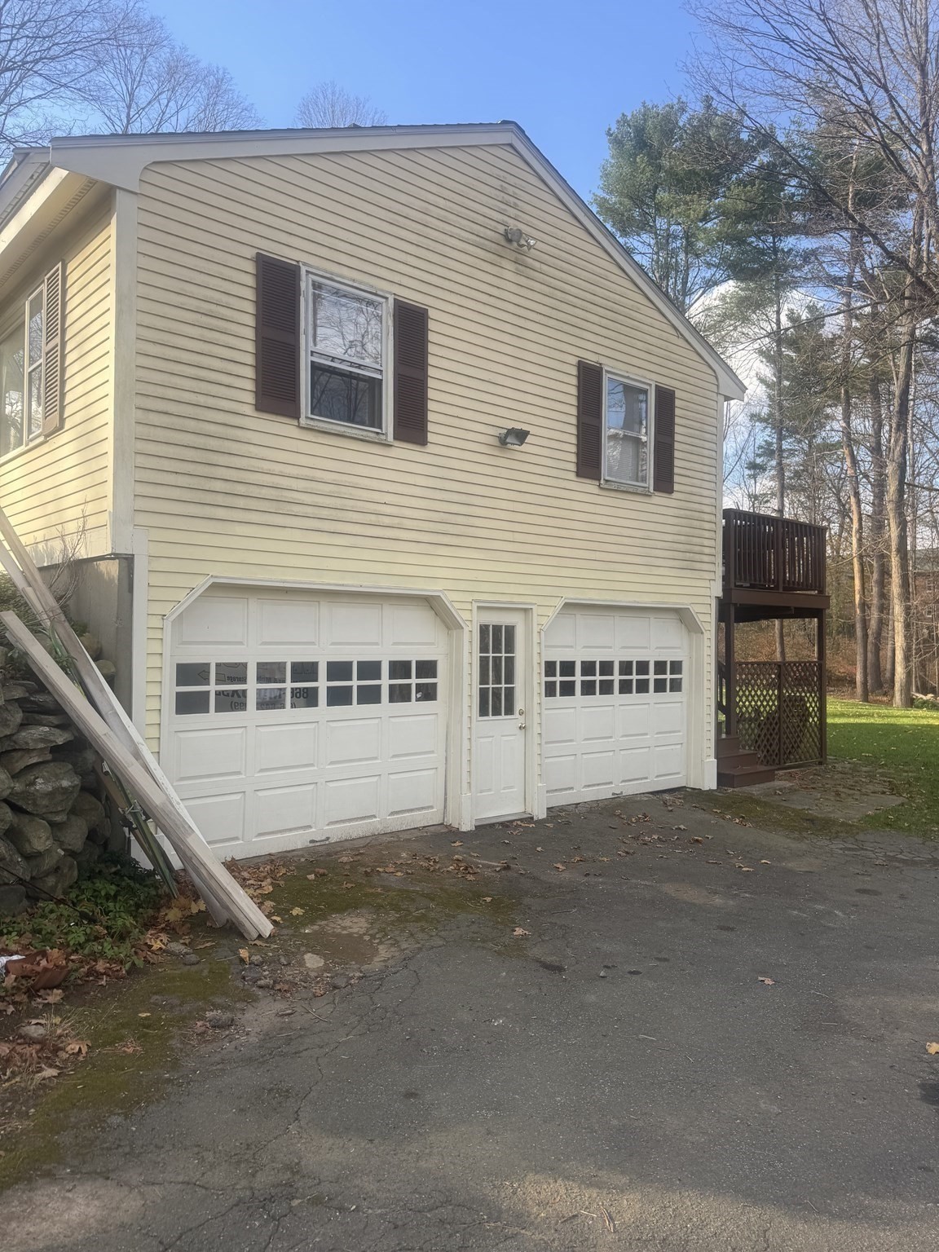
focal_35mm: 24
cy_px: 626
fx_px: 868
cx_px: 470
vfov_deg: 71.6
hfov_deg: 56.8
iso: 80
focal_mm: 6.76
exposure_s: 1/864
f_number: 1.78
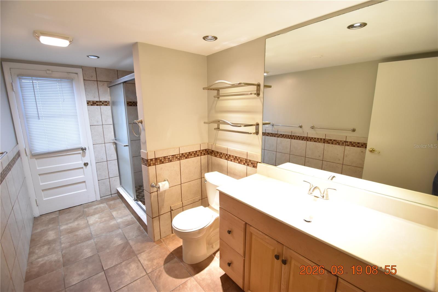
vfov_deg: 77.3
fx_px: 182
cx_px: 219
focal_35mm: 15
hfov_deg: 100.4
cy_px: 146
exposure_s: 1/20
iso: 800
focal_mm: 10
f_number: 3.5
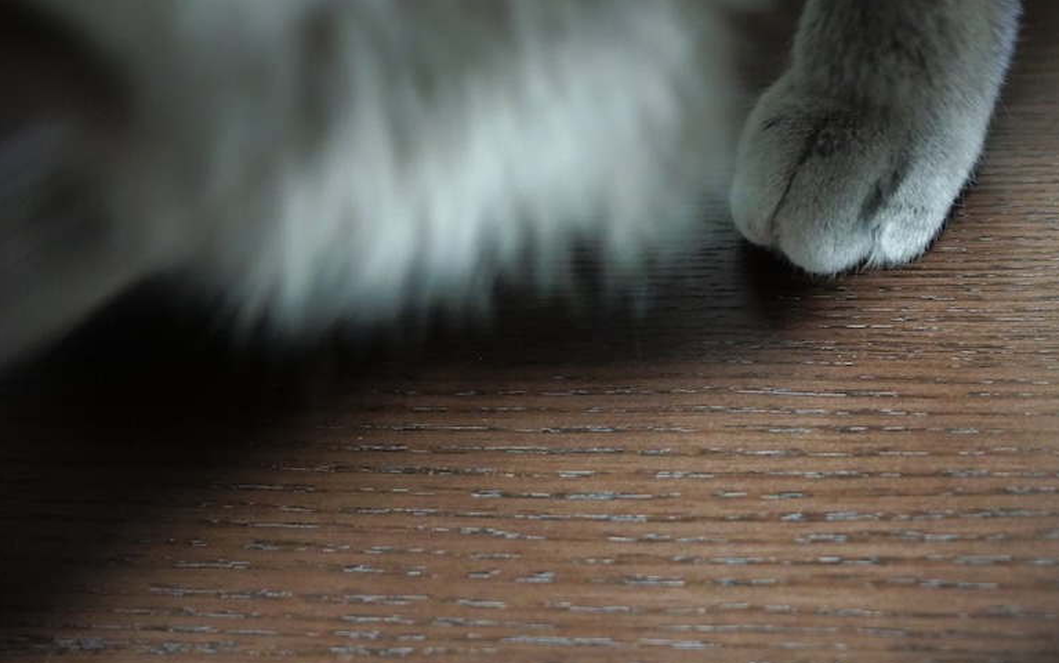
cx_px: 813
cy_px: 347
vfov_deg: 25.4
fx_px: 1472
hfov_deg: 38.4
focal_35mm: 51
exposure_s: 1/40
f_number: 4
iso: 6400
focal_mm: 24
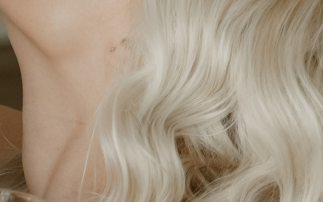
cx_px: 73
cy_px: -12
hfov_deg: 7.3
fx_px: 2517
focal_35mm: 286
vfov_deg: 4.6
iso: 640
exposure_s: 1/500
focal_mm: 53
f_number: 2.8
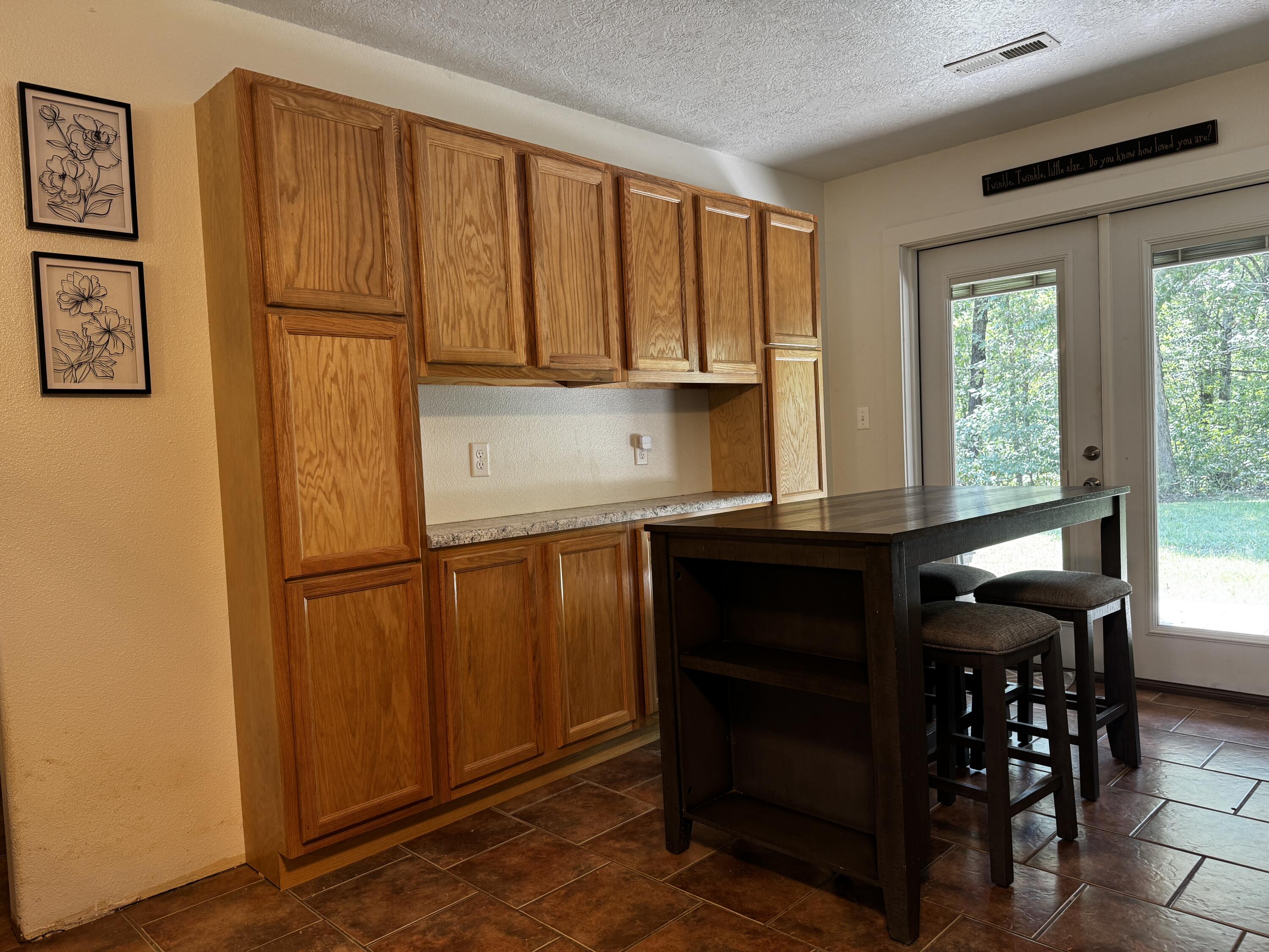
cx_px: 634
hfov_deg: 71.6
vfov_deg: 56.8
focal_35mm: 24
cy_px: 476
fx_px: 880
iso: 125
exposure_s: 1/60
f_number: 1.78
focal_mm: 6.76
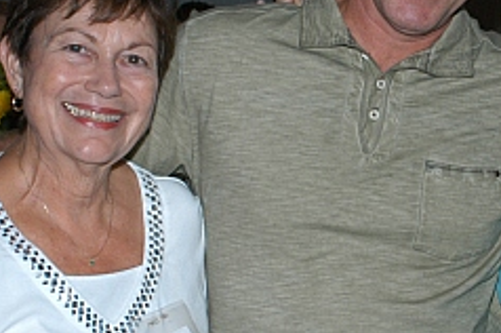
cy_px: 197
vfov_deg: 10.3
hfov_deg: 15.3
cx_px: 490
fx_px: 1838
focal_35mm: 132
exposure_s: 1/60
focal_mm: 35
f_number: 5.6
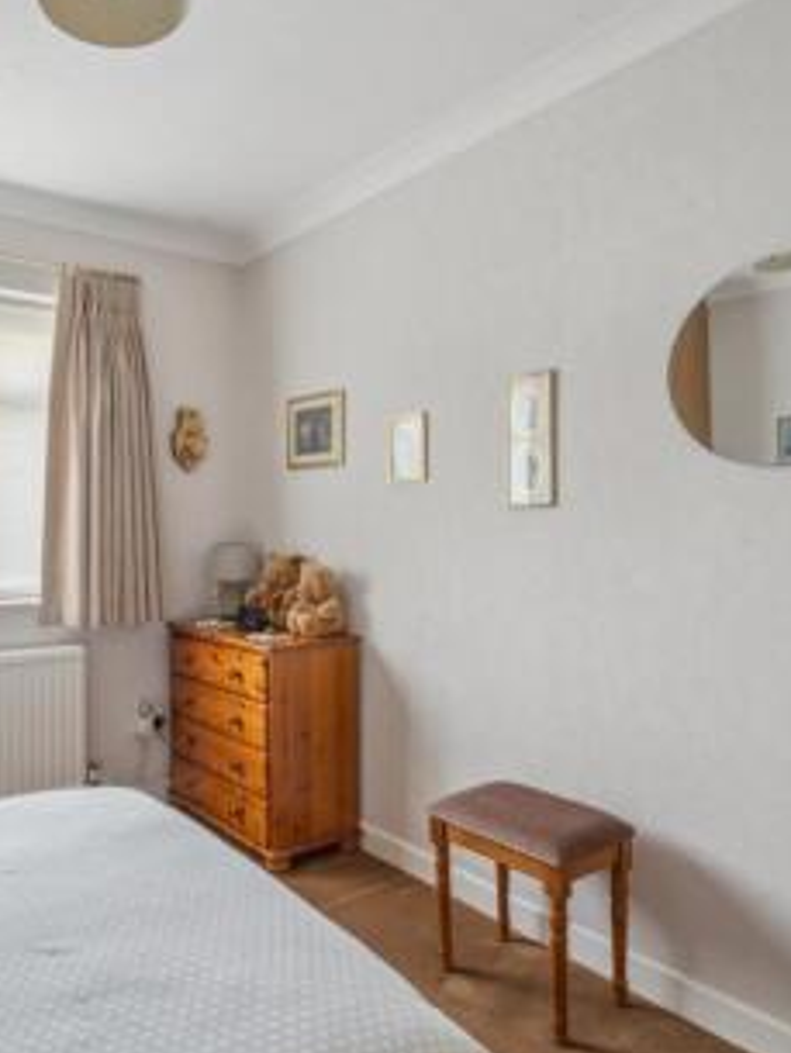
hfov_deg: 55.7
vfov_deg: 71.6
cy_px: 533
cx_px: 266
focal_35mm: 24
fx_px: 731
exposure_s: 1/3
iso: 640
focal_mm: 16
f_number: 10
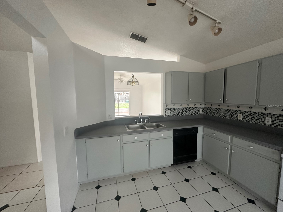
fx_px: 114
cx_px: 142
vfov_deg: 85.7
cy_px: 106
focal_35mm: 14
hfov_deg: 102.1
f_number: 2.2
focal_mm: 2.22
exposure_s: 1/94
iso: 320
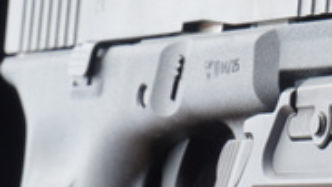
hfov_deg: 11.3
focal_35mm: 189
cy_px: 88
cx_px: 314
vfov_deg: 6.4
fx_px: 1664
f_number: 18
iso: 200
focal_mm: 44
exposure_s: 1/200
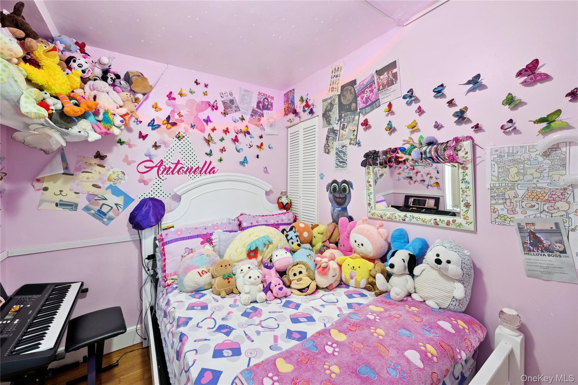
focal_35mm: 14
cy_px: 192
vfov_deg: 81.2
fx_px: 225
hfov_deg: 104.3
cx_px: 289
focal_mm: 14
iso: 400
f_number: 8
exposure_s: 1/30
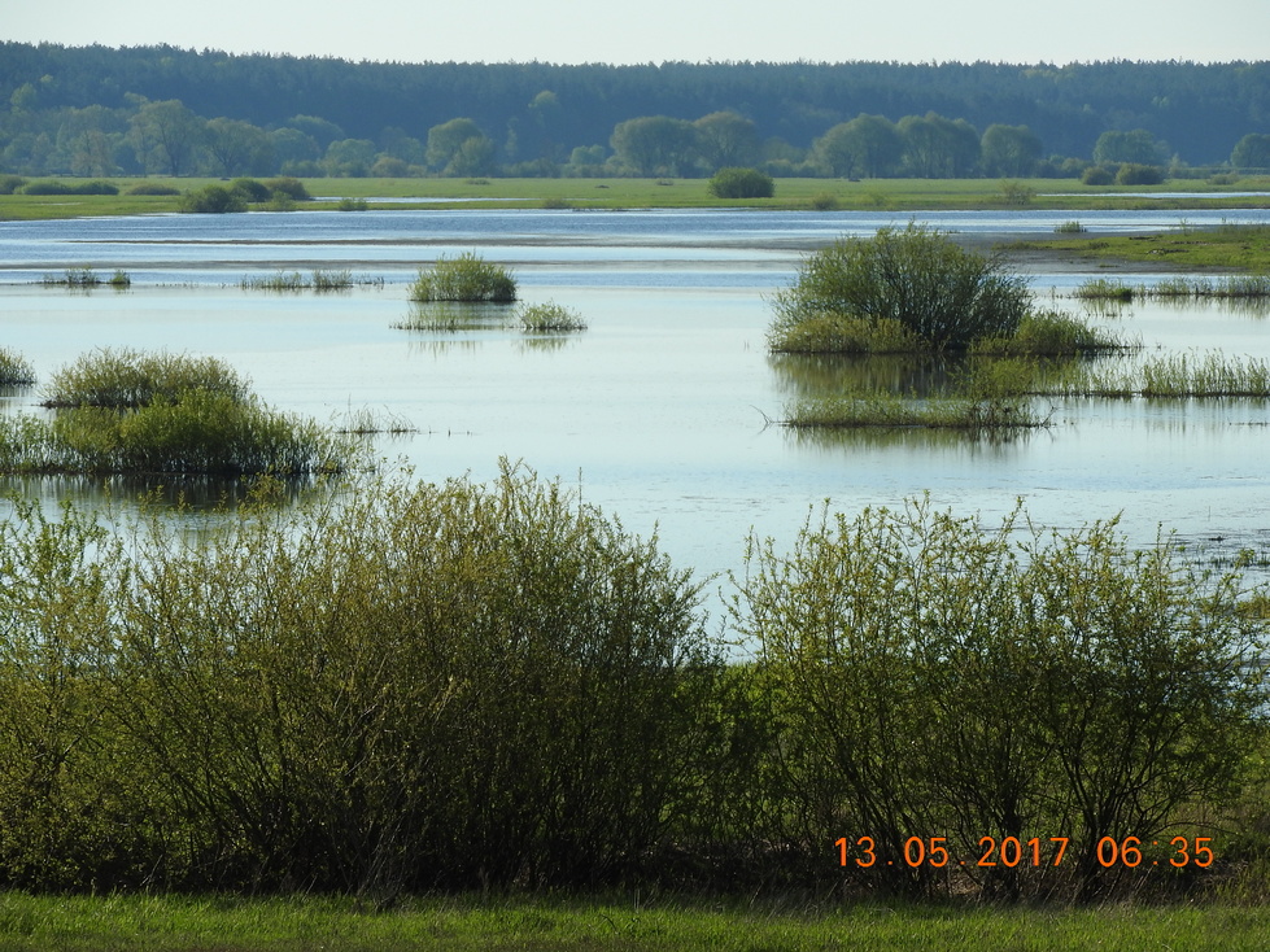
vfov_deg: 4.5
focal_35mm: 330
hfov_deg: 6.0
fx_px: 12106
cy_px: 476
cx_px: 635
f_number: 5.5
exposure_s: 1/640
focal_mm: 59.1
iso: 100
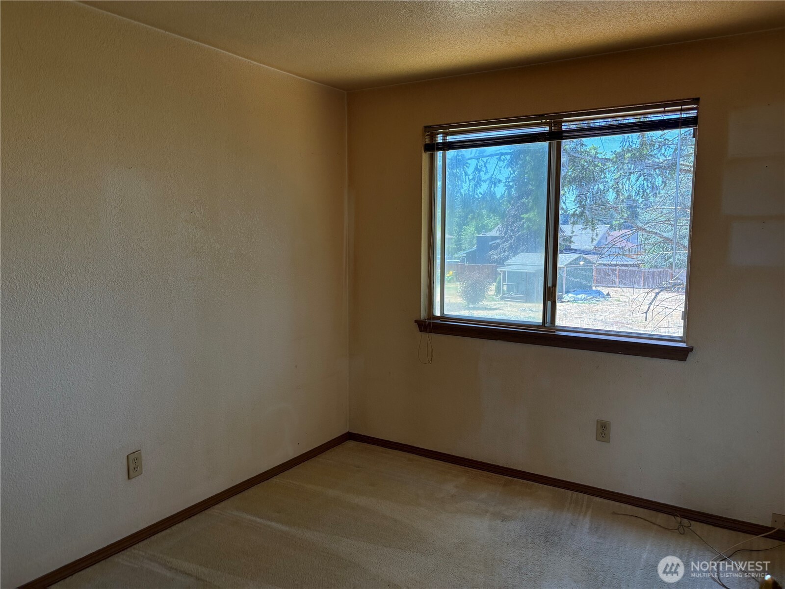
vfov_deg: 53.1
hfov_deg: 67.3
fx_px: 590
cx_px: 392
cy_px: 294
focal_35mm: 26
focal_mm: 5.96
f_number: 1.6
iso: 125
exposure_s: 1/244
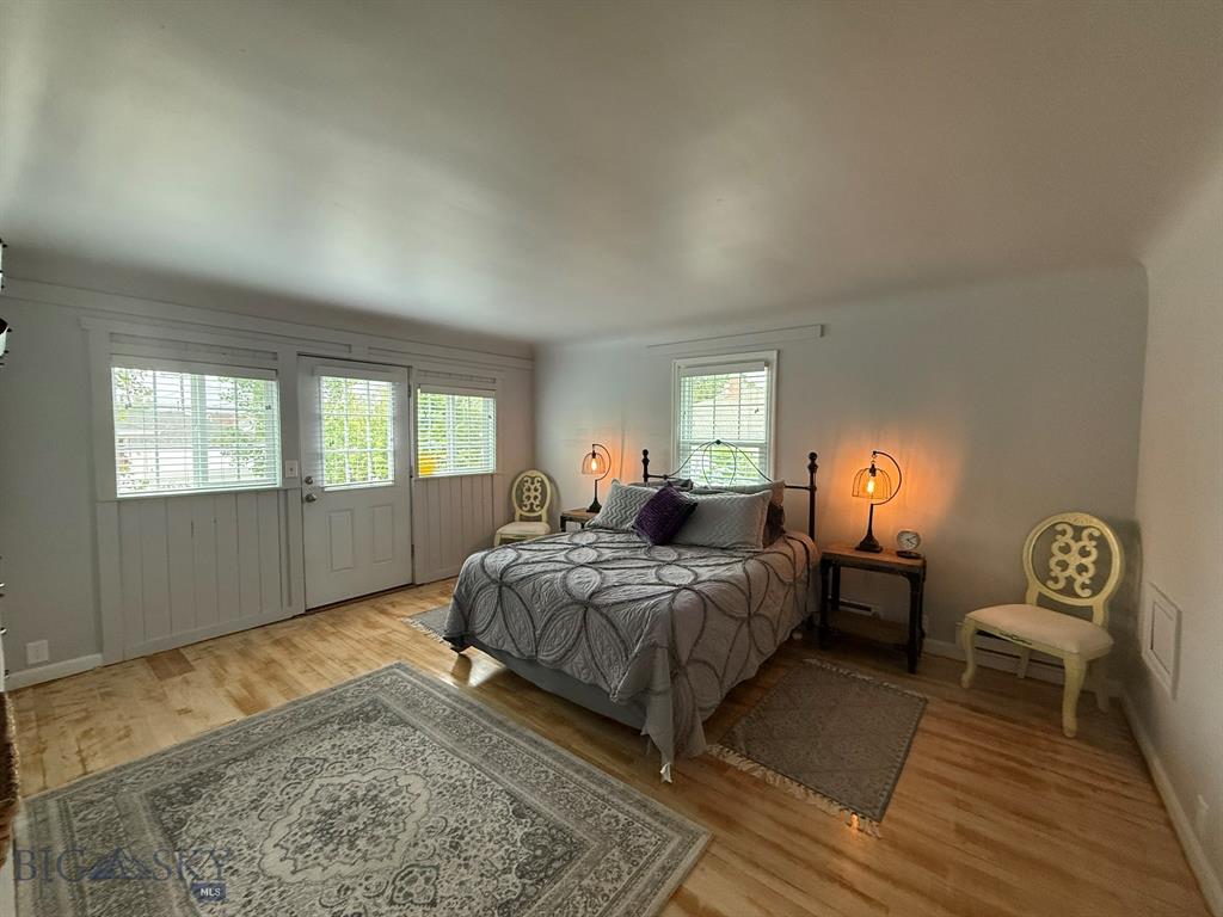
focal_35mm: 14
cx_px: 612
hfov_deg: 102.1
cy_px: 458
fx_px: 495
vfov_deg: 85.7
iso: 400
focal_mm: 2.22
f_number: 2.2
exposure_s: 1/120
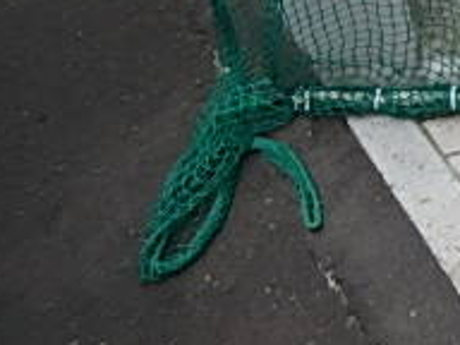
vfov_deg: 18.0
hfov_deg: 21.5
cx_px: 752
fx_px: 930
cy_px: -220
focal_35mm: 70
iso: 125
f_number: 3.5
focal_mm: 3.7
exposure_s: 1/400
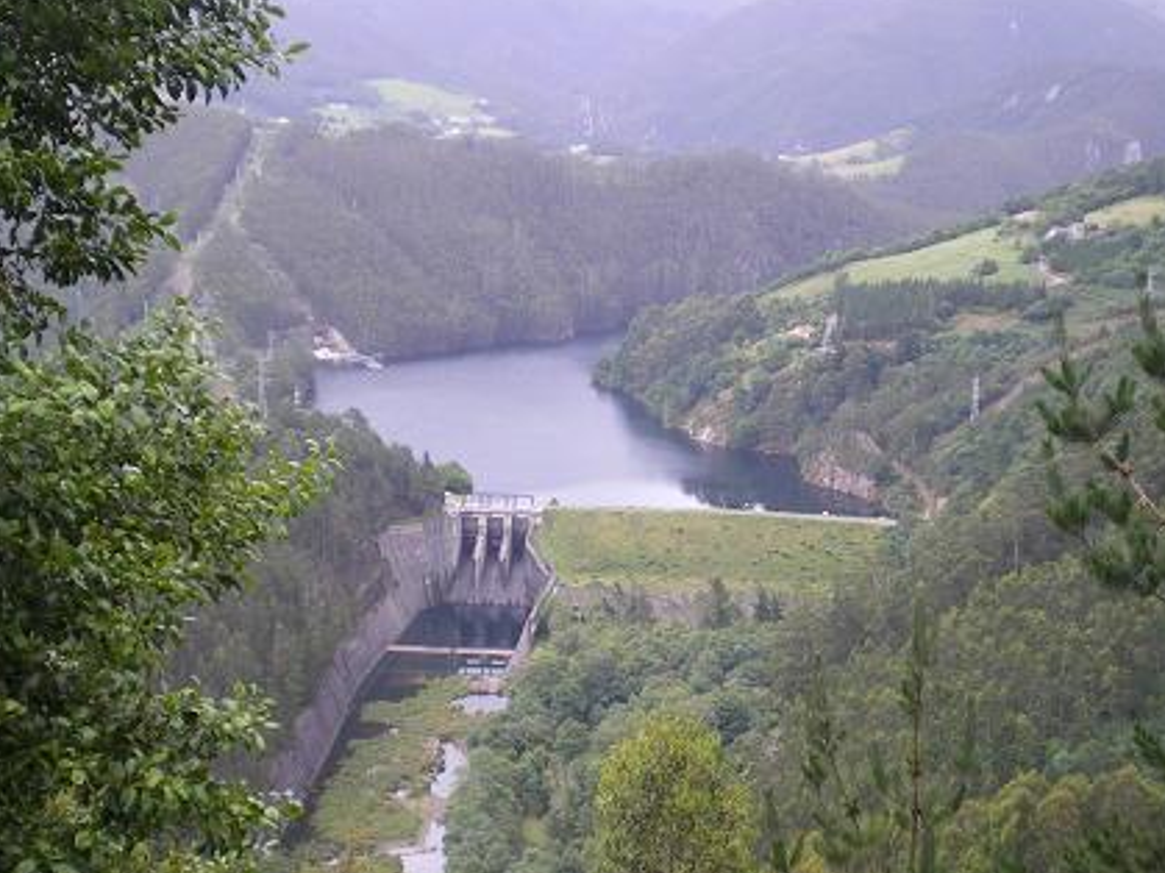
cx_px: 623
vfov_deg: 23.2
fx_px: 2120
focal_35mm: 63
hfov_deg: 30.7
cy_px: 534
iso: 64
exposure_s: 1/50
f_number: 3.7
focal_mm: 8.4
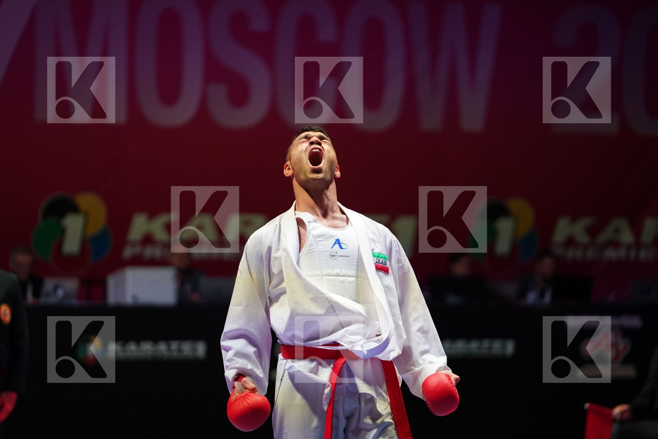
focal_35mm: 152
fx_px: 2778
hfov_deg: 13.5
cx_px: 329
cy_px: 220
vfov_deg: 9.0
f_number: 2.8
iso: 2500
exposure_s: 1/1000
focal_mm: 152
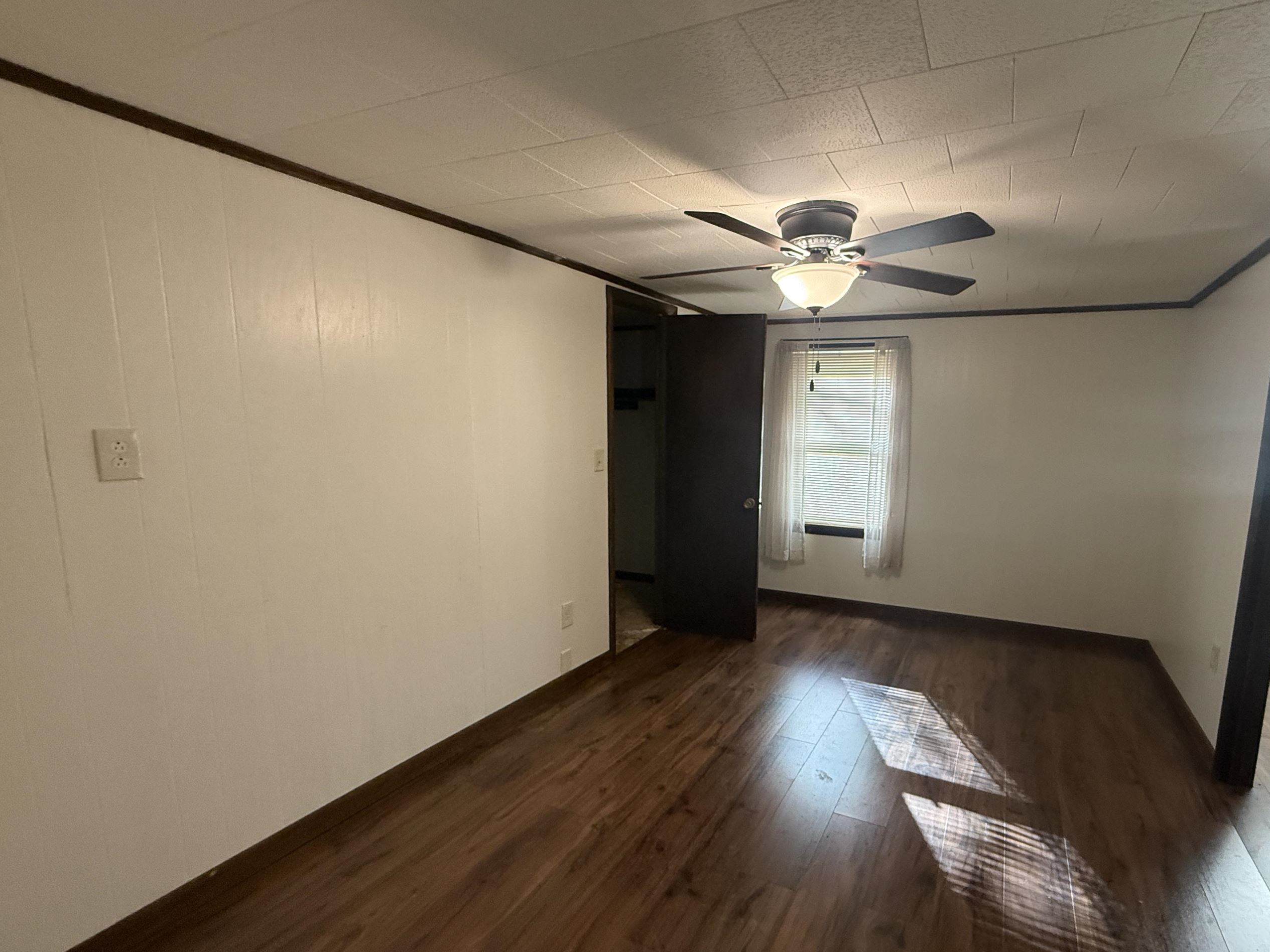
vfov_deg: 74.5
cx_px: 746
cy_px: 520
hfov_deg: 90.1
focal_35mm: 17
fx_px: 624
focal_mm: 2.22
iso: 400
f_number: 2.2
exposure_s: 1/60
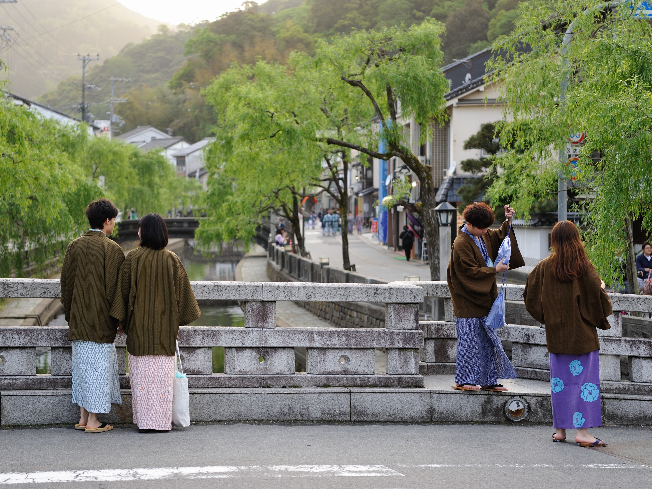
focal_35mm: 76
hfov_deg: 25.6
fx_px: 1431
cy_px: 245
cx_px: 292
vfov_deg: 19.4
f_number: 2.8
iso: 200
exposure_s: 1/320
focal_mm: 70
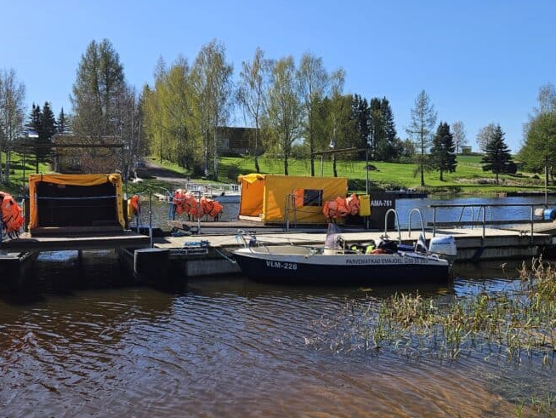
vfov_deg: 39.7
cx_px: 242
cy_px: 215
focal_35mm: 36
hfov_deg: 51.2
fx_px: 578
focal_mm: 5.4
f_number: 1.8
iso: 25
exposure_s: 1/1686
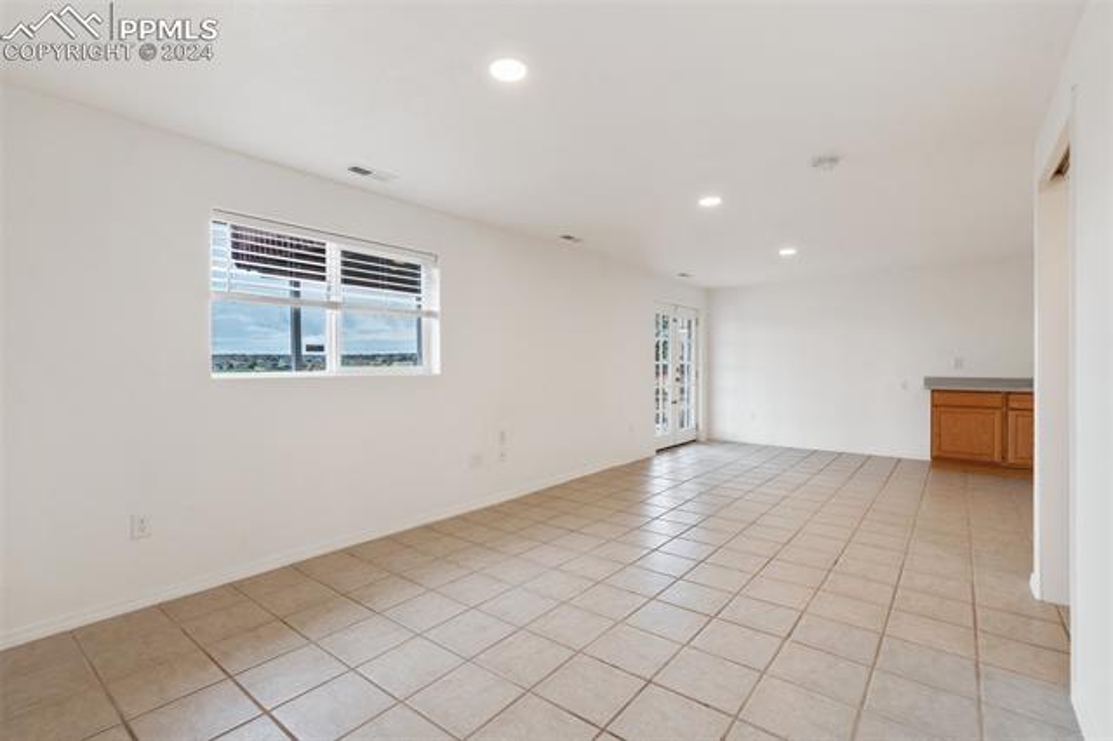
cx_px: 556
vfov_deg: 73.7
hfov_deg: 96.8
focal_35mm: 16
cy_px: 370
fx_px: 494
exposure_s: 1/10
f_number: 7.1
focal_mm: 16
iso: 250
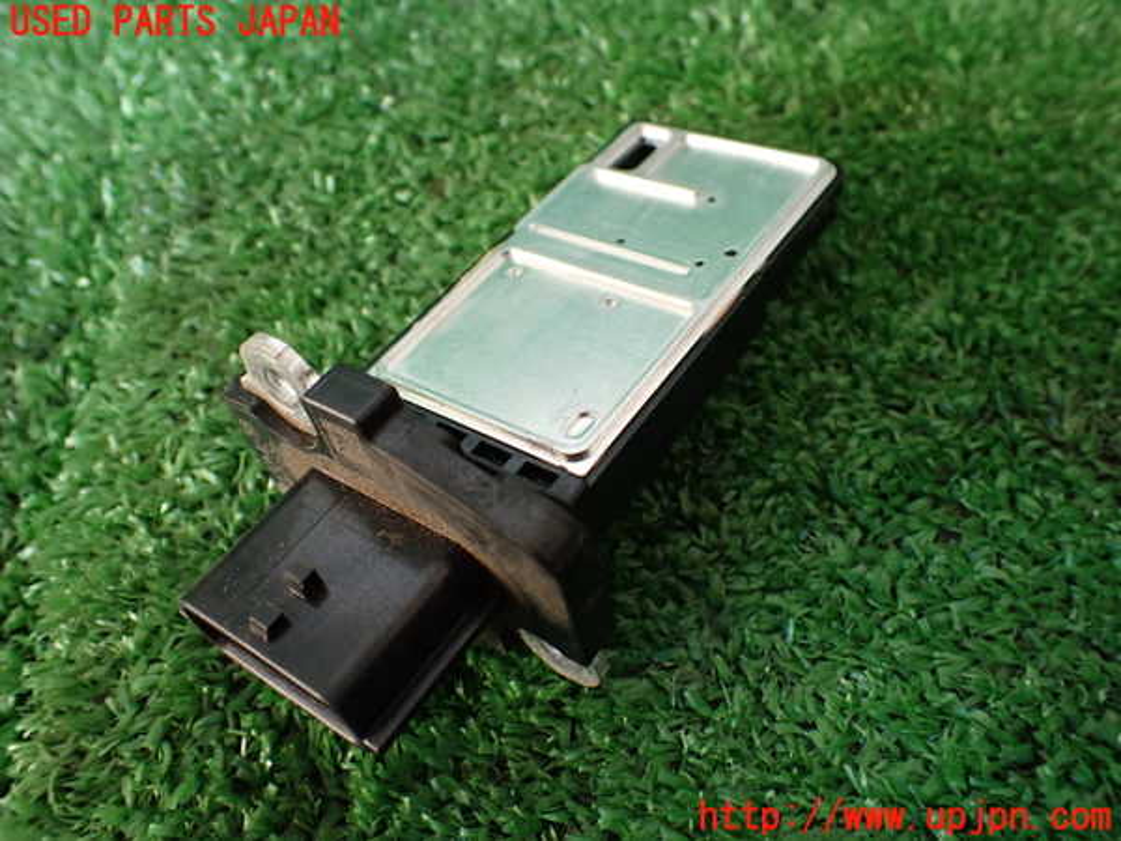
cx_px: 560
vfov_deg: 46.8
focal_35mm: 30
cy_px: 420
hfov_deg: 60.0
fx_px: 972
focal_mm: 5.4
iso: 500
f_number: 2.3
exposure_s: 1/125
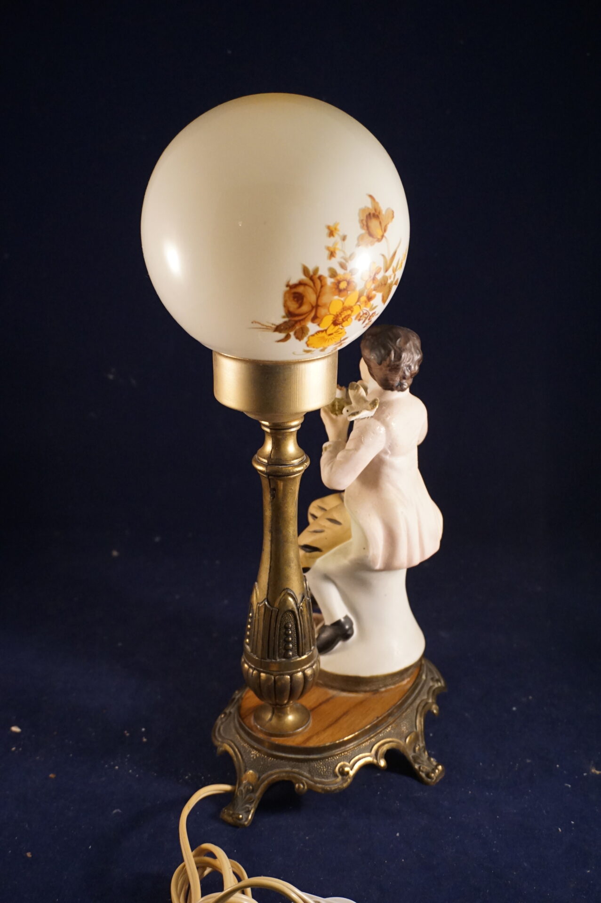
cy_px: 452
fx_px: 1053
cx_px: 300
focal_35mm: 42
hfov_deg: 31.8
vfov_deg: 46.4
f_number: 4.5
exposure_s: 1/160
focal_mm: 28
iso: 2500
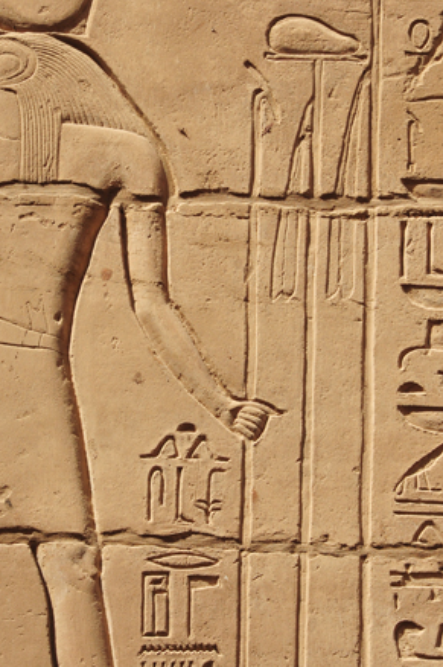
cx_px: 175
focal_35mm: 266
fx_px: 4921
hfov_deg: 5.2
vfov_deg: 7.8
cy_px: 348
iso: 800
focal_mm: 155
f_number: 13
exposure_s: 1/640
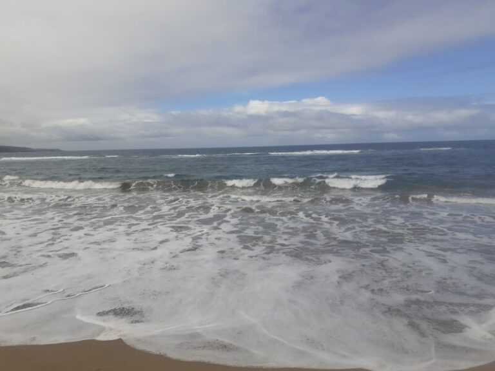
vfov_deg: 51.4
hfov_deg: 65.3
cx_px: 248
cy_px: 186
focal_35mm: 27
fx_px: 386
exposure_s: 1/3378
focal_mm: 3.6
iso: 40
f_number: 1.9
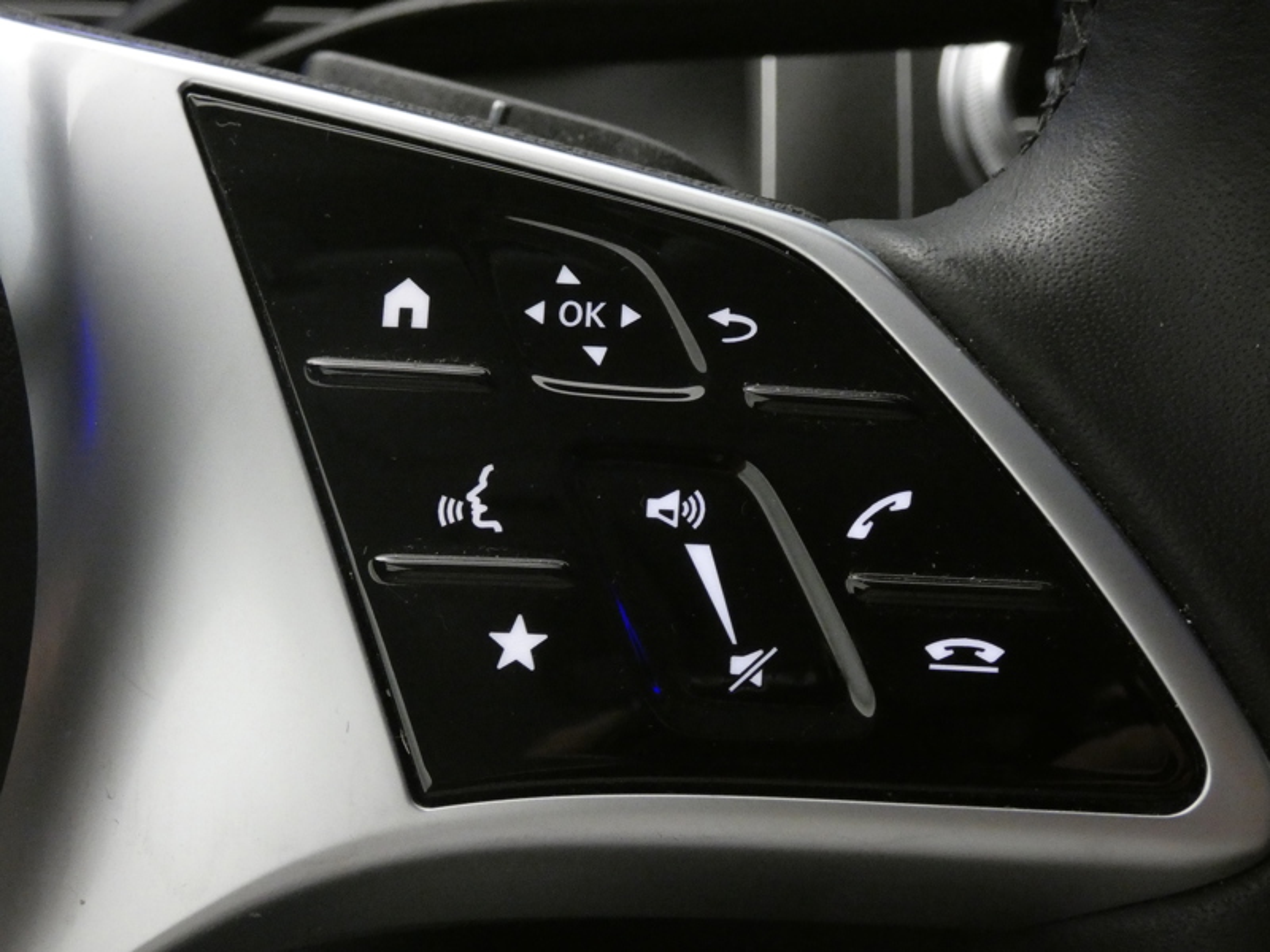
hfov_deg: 25.7
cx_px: 635
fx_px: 2788
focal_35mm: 76
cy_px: 476
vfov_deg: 19.4
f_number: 4.4
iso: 1600
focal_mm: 13.7
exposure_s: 1/13
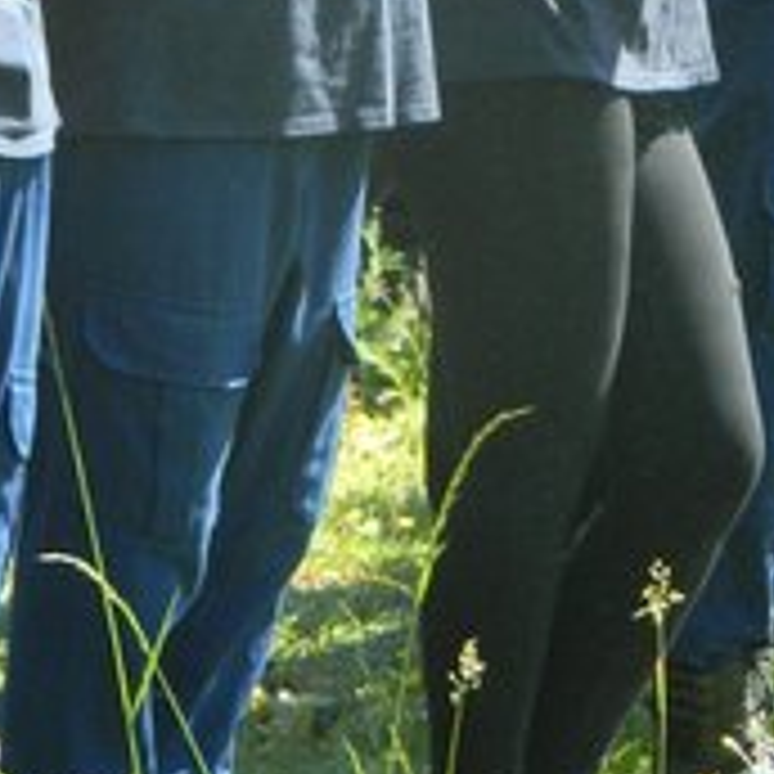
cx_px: 360
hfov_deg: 5.1
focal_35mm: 345
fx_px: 8727
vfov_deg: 5.1
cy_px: -261
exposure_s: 1/100
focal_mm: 18.6
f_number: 4.5
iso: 80
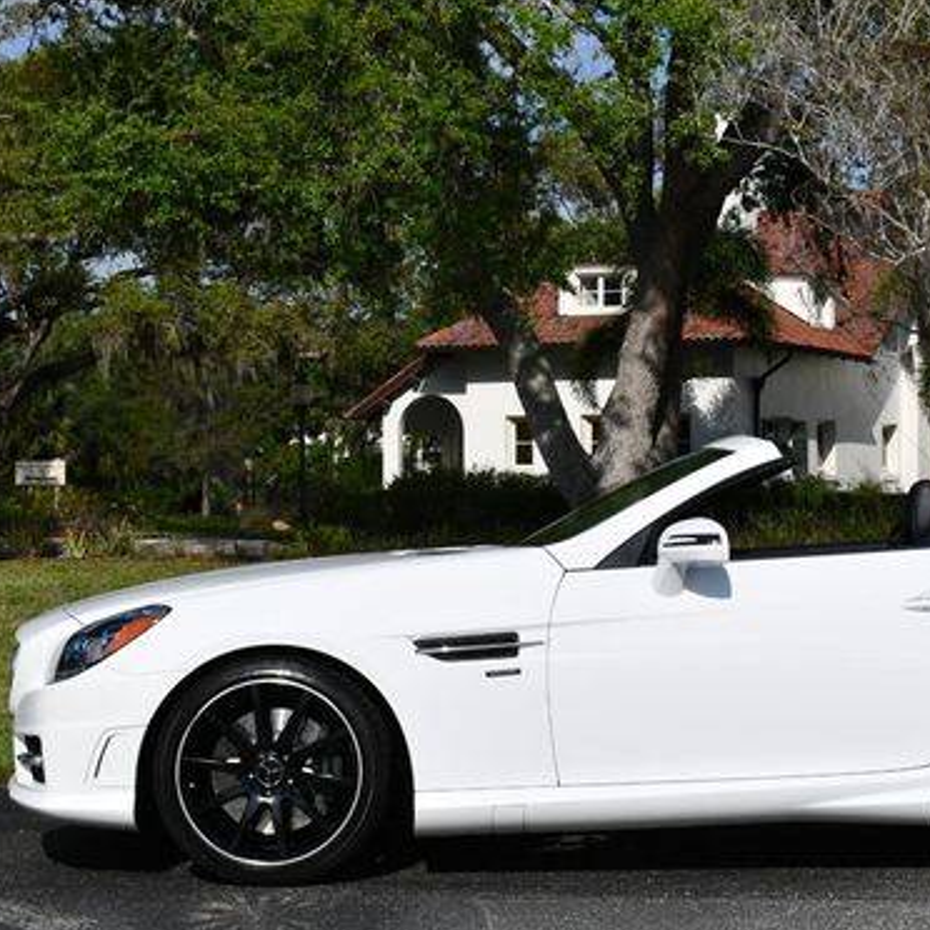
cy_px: 445
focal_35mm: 76
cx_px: 720
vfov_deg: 22.8
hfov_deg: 22.5
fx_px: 2310
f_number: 10
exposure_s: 1/400
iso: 100
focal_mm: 26
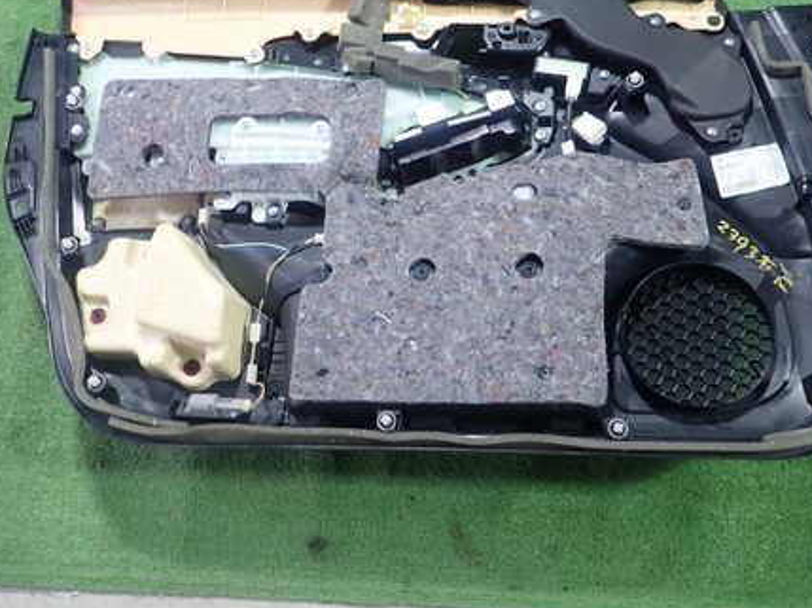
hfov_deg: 52.6
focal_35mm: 35
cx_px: 433
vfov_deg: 40.6
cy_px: 265
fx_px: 820
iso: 200
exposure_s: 1/40
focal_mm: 4.5
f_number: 2
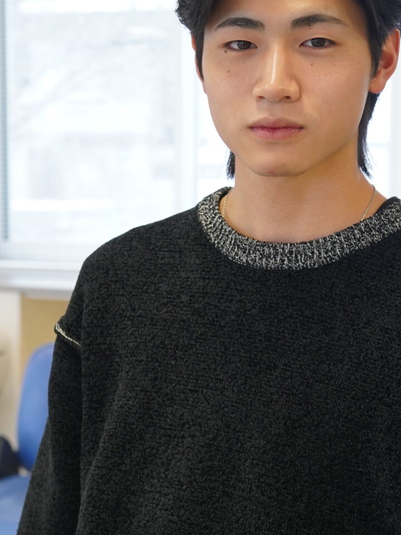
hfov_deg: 15.6
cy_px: 317
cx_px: 214
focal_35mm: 95
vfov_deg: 20.6
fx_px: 1468
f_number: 4.5
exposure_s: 1/80
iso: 800
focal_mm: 37
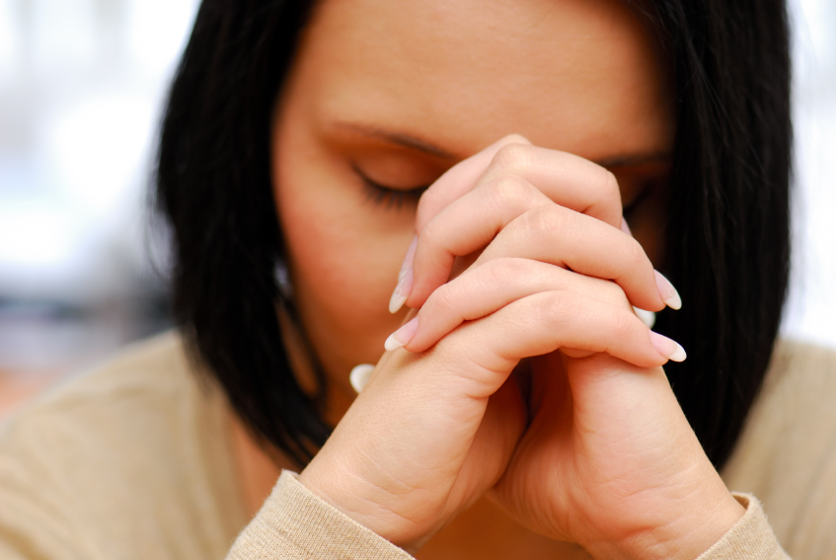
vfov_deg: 8.7
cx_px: 418
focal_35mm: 158
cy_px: 280
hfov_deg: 13.0
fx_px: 3662
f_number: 4
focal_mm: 105
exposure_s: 1/250
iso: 100
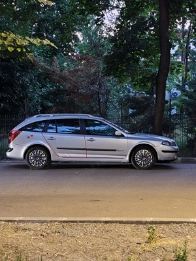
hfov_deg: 25.7
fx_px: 430
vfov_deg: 33.8
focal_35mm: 57
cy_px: 130
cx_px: 98
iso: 3200
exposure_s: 1/20
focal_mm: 6.19
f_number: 1.65
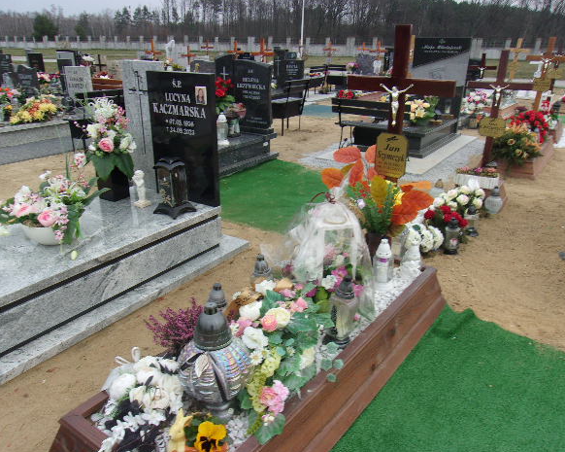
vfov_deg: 49.9
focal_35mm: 29
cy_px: 229
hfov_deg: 60.5
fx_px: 485
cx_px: 278
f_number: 10.4
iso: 80
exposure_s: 1/50
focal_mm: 4.9
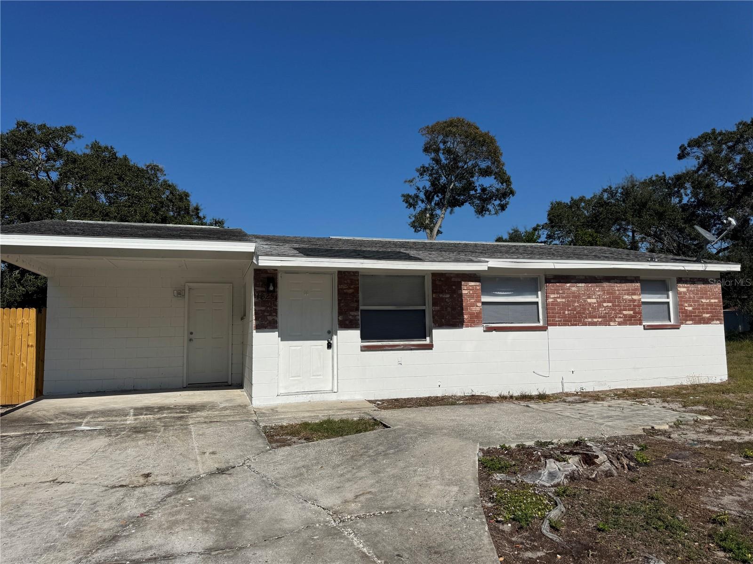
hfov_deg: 71.6
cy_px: 282
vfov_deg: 56.8
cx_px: 376
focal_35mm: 24
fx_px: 522
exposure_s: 1/12346
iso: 80
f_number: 1.78
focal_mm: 6.76
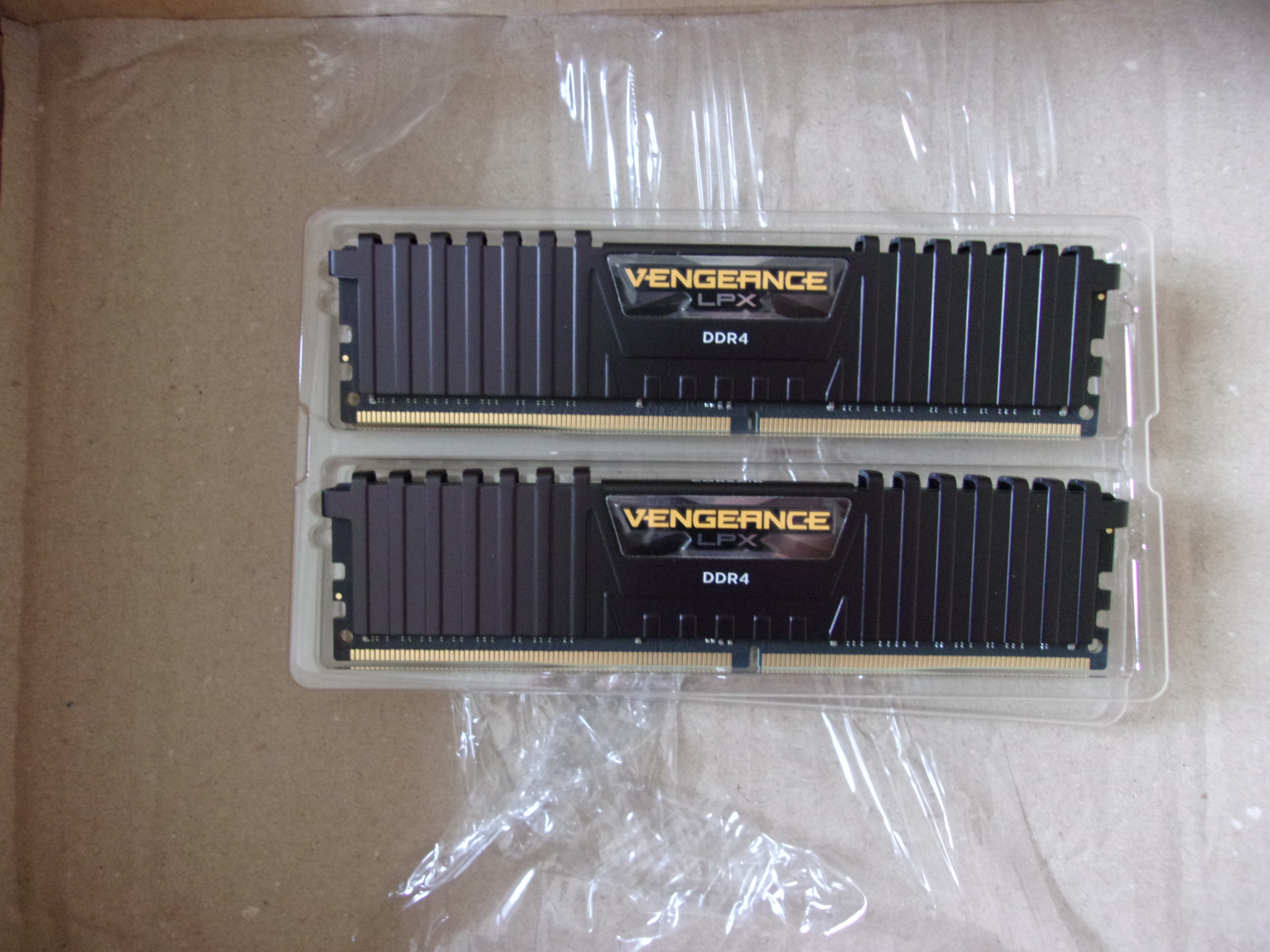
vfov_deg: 51.4
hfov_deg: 65.3
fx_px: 991
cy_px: 476
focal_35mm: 27
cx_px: 635
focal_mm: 4.9
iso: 345
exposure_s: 1/34
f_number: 3
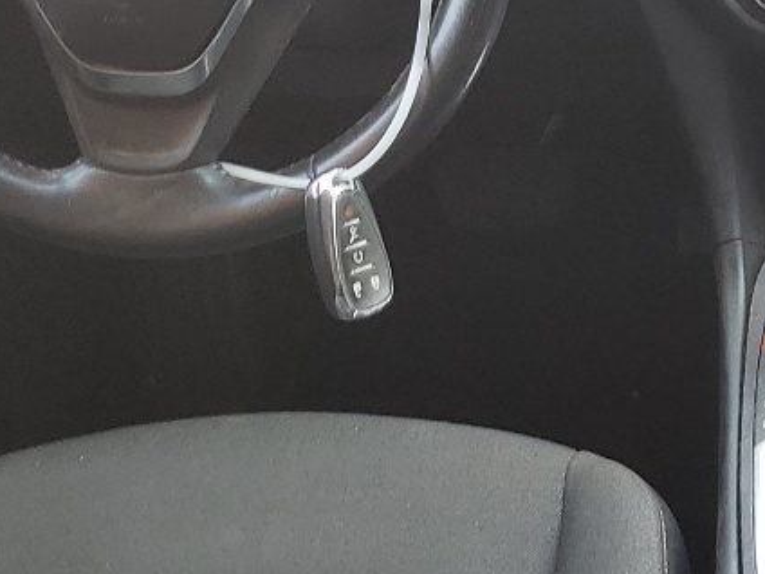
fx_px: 2166
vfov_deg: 15.1
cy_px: 386
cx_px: 1045
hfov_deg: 18.4
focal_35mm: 98
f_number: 1.5
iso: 52
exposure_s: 1/60.2
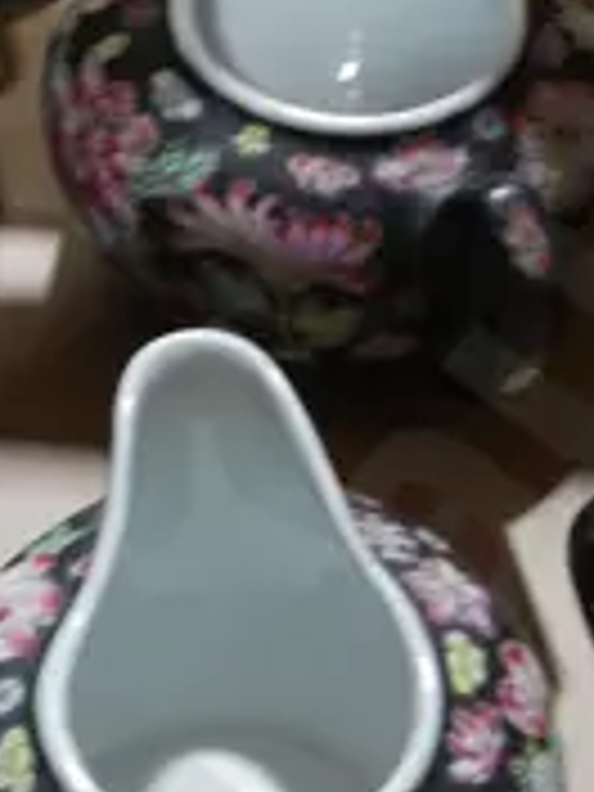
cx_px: 601
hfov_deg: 9.0
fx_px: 3729
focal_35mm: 163
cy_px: 315
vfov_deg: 12.1
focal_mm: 14
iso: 250
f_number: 3.5
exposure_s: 1/60
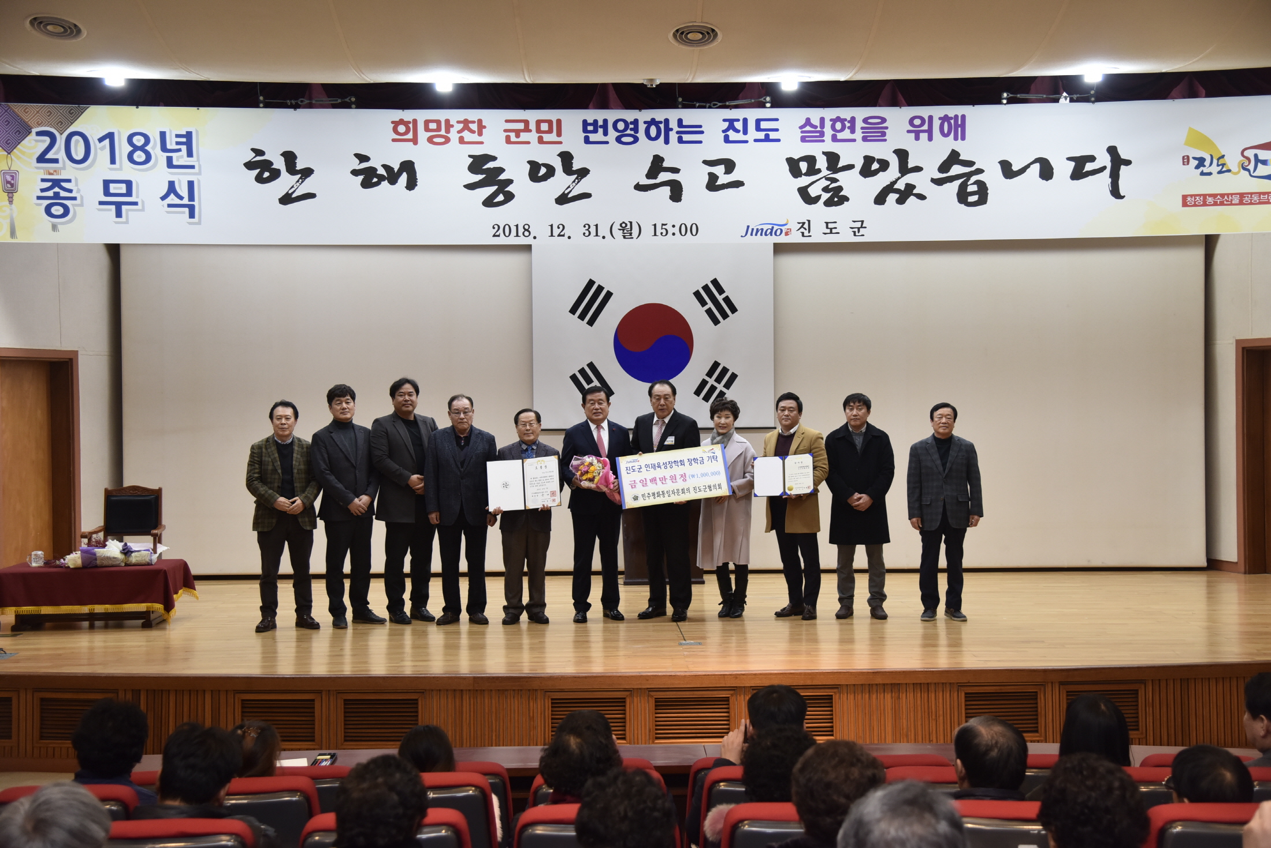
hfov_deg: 41.1
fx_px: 1695
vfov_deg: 28.1
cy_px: 424
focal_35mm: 48
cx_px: 636
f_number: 4
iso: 800
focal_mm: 48
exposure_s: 1/125
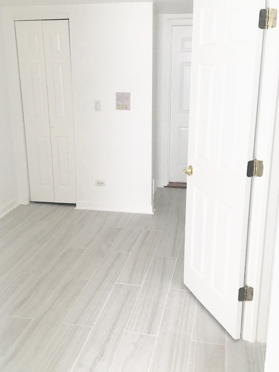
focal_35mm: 40
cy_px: 186
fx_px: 430
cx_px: 120
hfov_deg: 35.9
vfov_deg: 46.8
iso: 100
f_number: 2.2
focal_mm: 4.15
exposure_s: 1/30
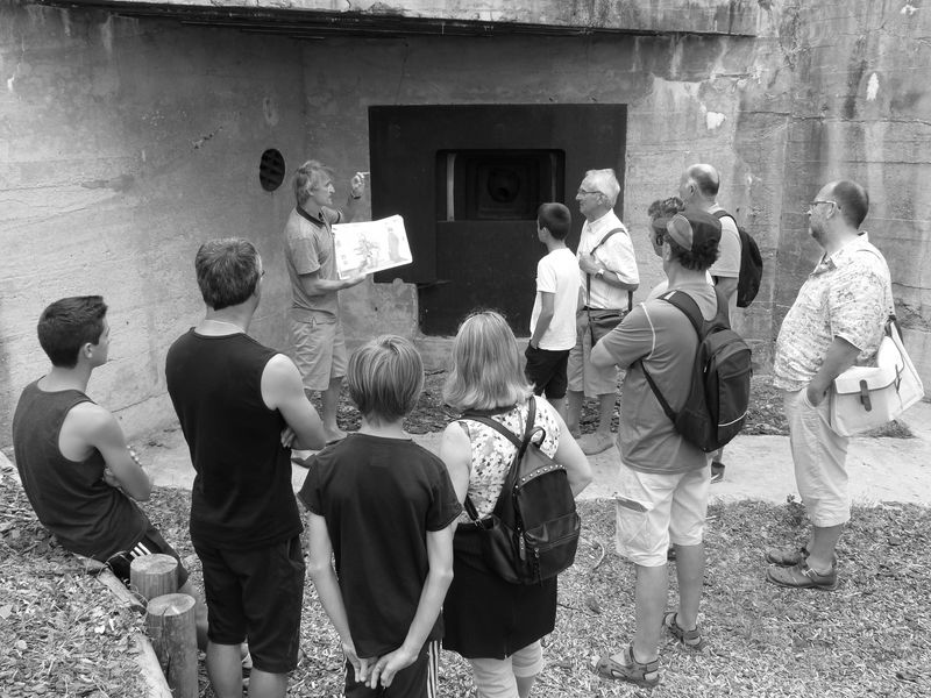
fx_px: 861
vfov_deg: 44.2
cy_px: 349
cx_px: 466
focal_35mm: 32
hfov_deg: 56.8
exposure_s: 1/125
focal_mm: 5.6
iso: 100
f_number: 3.6
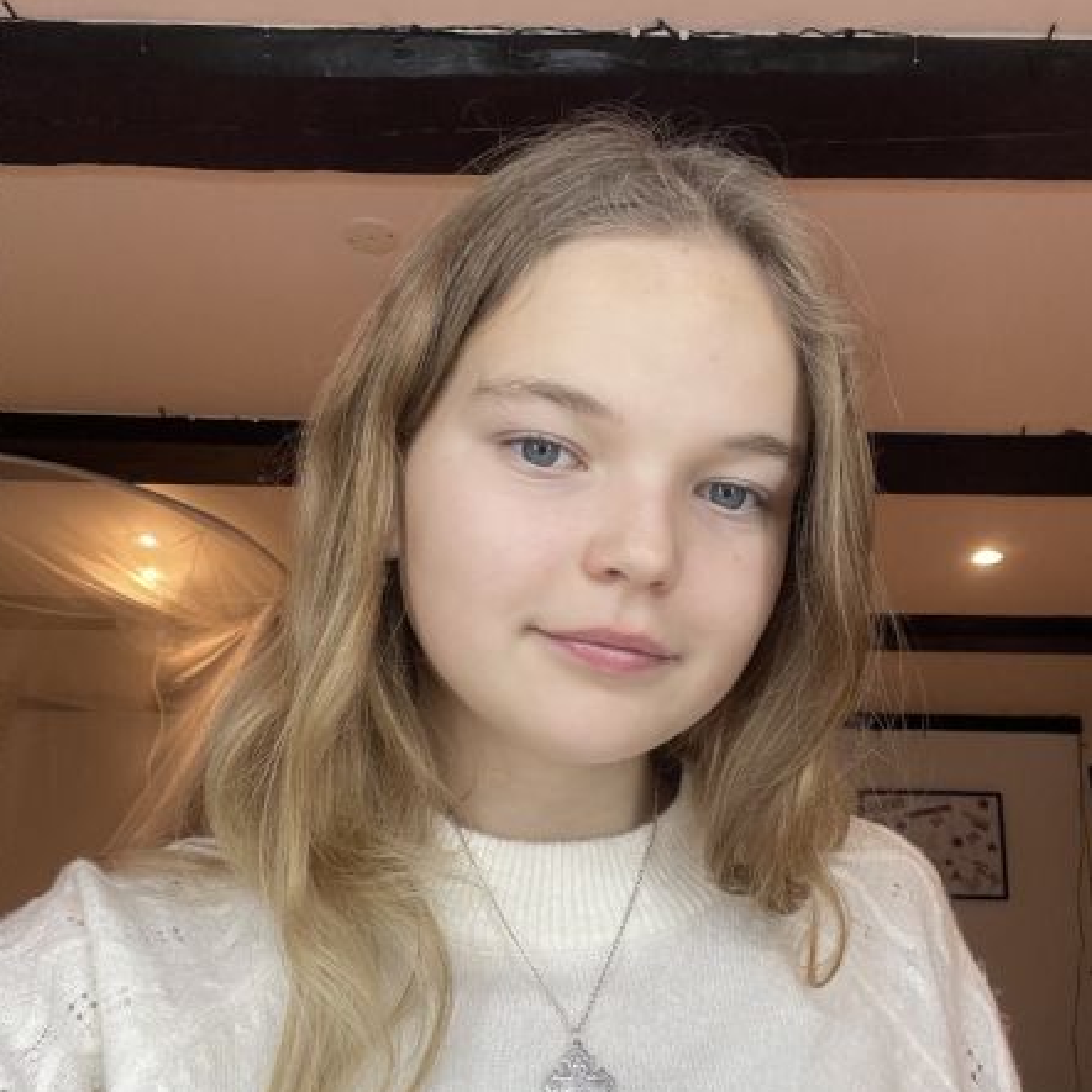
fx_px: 1285
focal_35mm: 36
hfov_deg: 46.0
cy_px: 679
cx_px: 553
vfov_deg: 45.7
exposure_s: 1/50
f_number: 2.2
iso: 64
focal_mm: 2.71
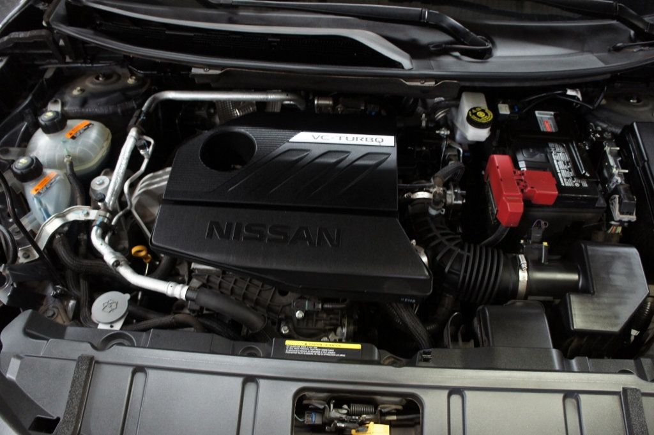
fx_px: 490
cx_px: 327
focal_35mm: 27
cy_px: 218
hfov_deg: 67.4
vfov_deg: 47.9
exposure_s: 1/30
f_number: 3.5
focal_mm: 18
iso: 800
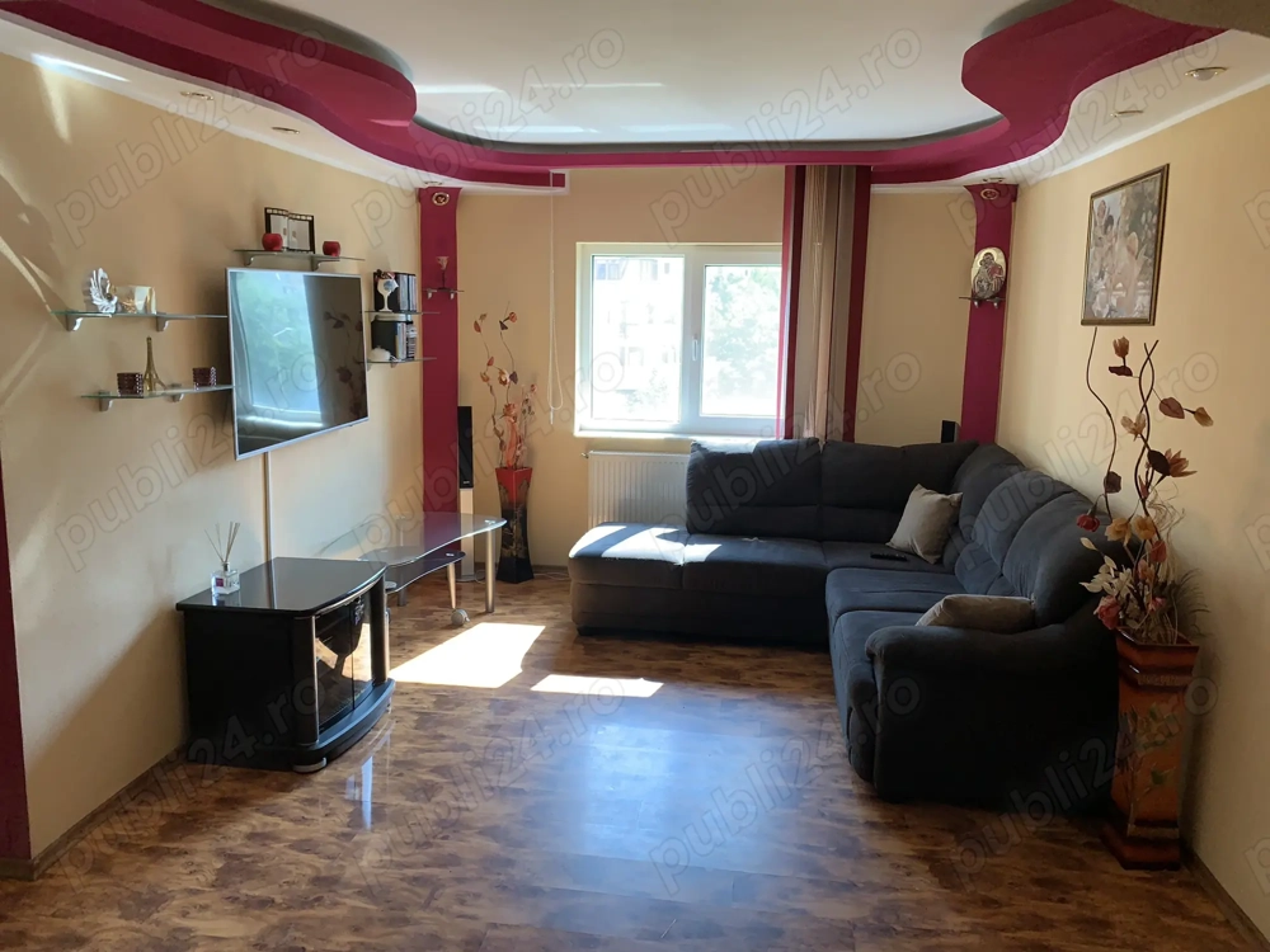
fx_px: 954
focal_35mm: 26
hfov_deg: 67.3
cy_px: 476
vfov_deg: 53.1
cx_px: 635
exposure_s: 1/68
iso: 100
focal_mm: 4.25
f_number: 1.8
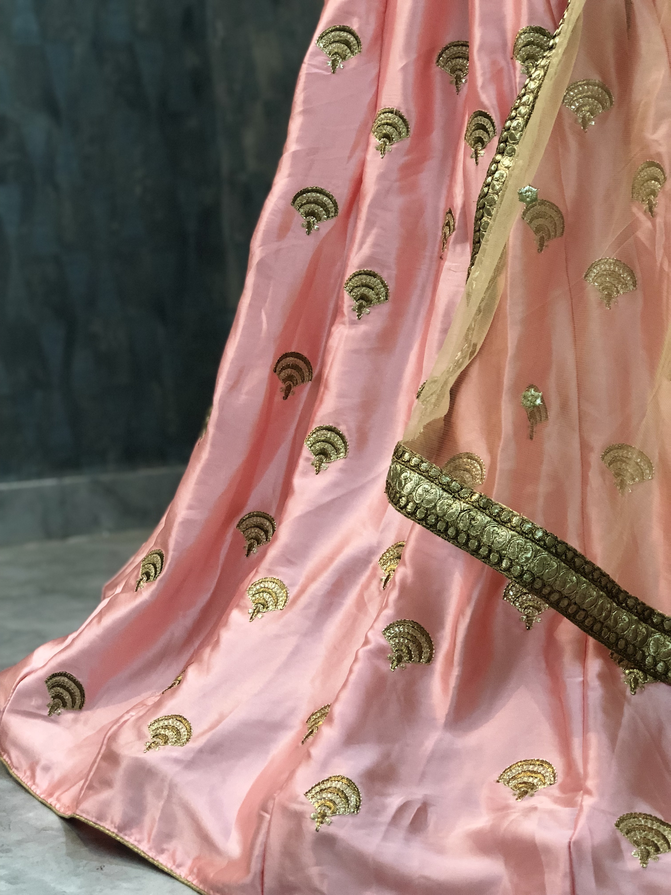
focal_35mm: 57
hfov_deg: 25.7
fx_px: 1473
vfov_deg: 33.8
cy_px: 448
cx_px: 336
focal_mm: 6.6
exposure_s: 1/50
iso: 320
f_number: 2.8
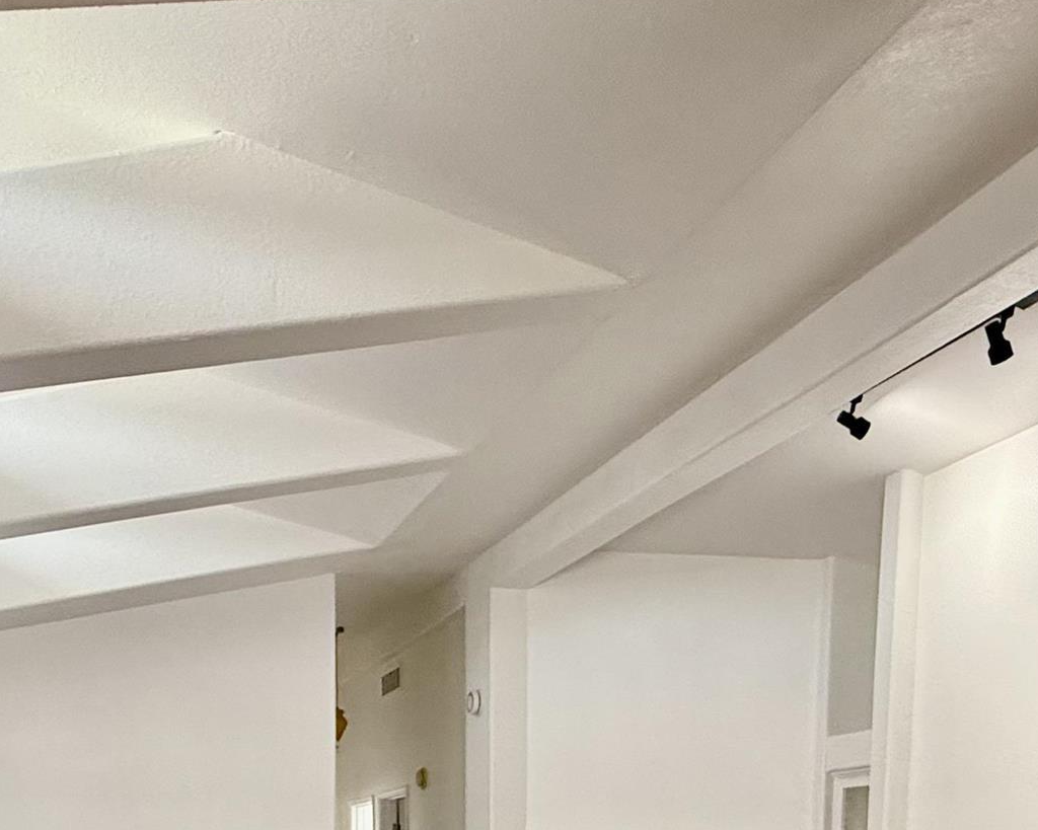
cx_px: 468
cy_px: 1026
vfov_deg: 30.3
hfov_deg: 44.7
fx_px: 1259
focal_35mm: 41
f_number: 2.2
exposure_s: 1/120
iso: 200
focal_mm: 2.22
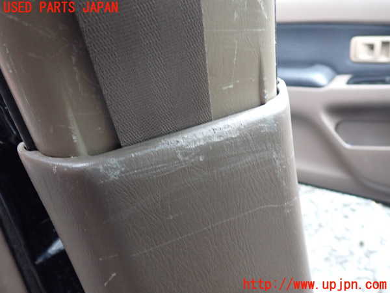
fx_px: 338
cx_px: 195
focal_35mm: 30
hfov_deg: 60.0
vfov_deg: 46.8
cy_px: 146
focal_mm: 5.4
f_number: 2.3
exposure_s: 1/30
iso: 500
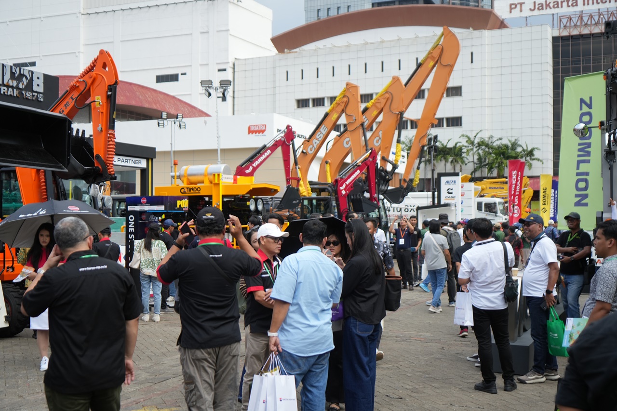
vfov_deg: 31.9
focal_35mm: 42
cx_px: 308
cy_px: 206
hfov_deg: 46.4
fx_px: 720
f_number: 4
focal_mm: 42
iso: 500
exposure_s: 1/3200
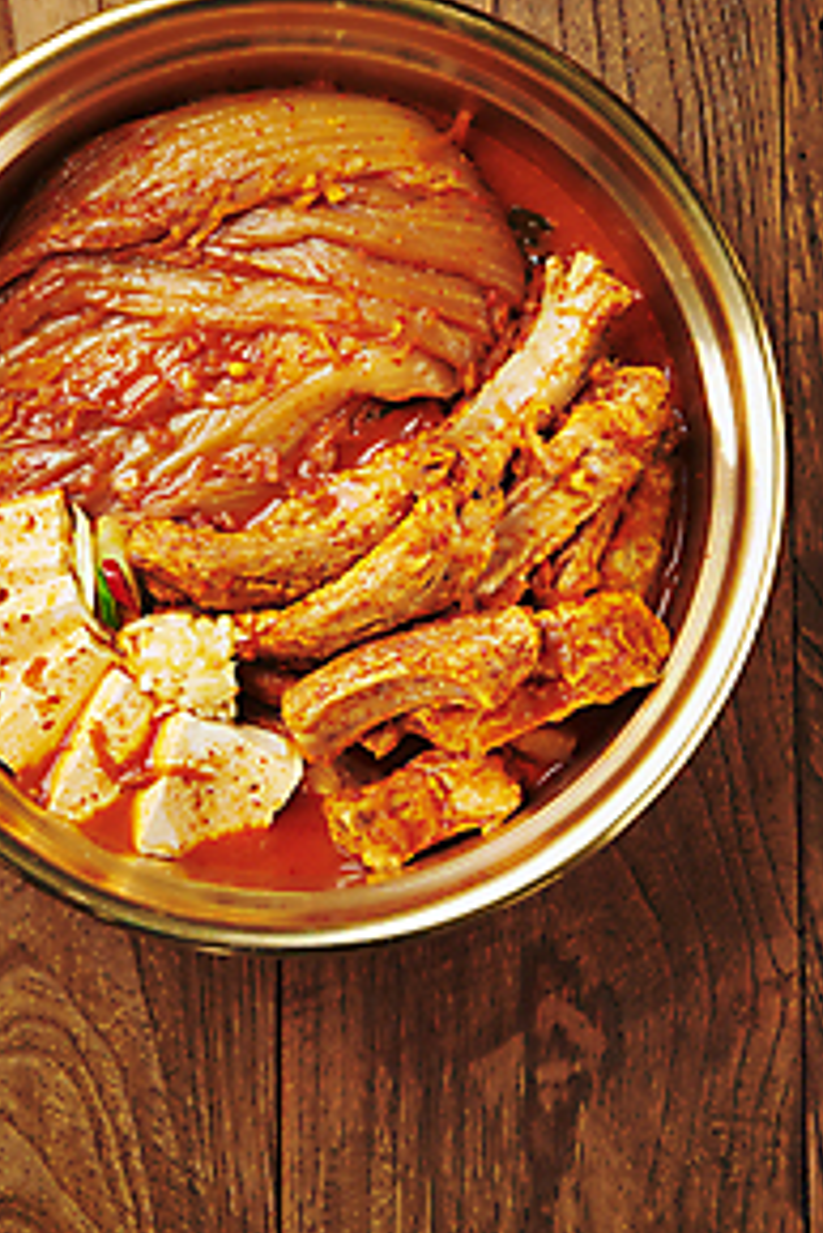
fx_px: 3322
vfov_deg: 21.0
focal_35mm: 97
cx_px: 288
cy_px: 469
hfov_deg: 14.1
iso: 31
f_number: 11
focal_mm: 70
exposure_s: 1/125
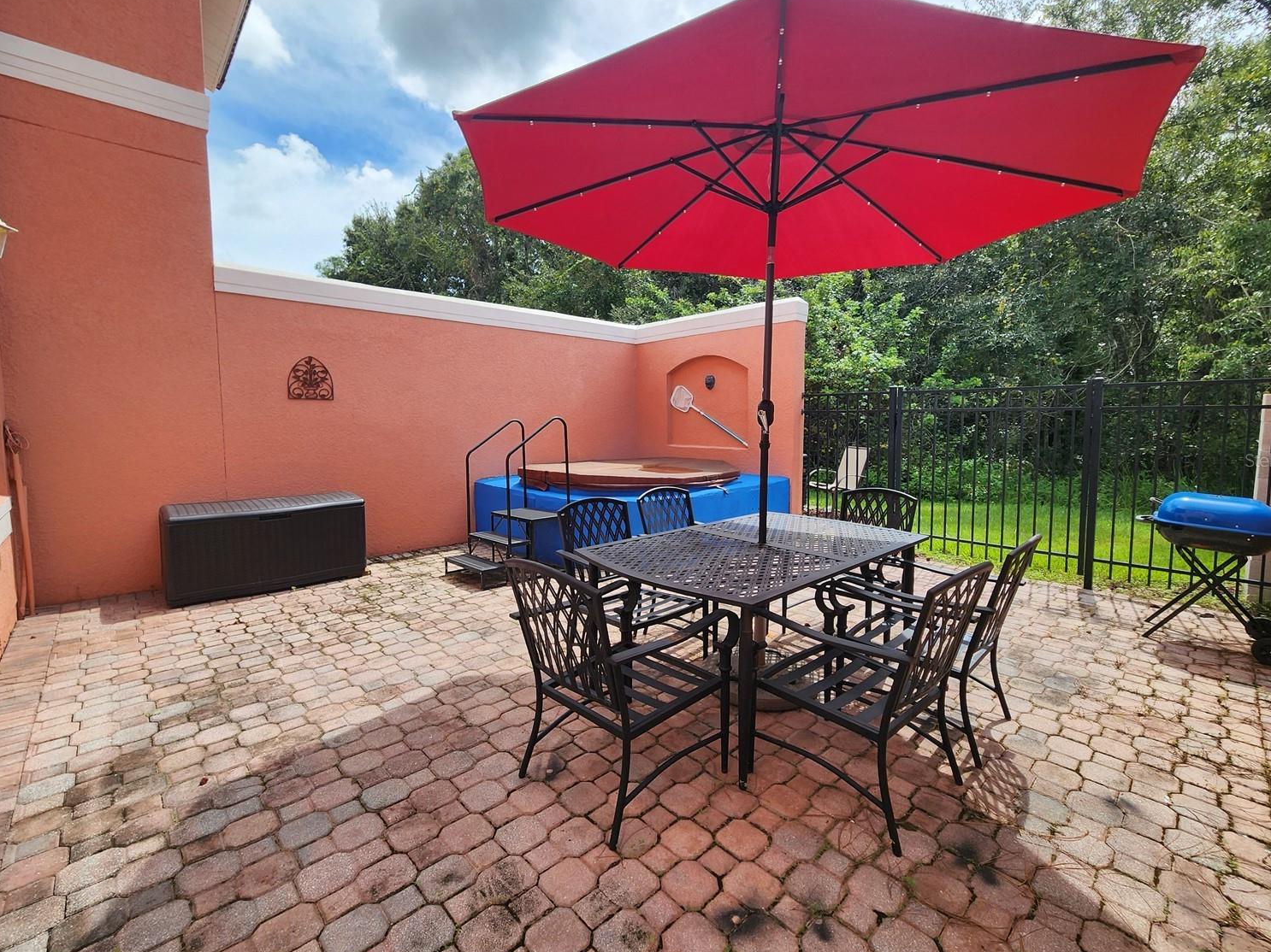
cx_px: 641
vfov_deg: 85.6
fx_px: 514
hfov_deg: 102.1
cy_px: 460
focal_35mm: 14
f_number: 2.2
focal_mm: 2.2
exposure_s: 1/1105
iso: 50
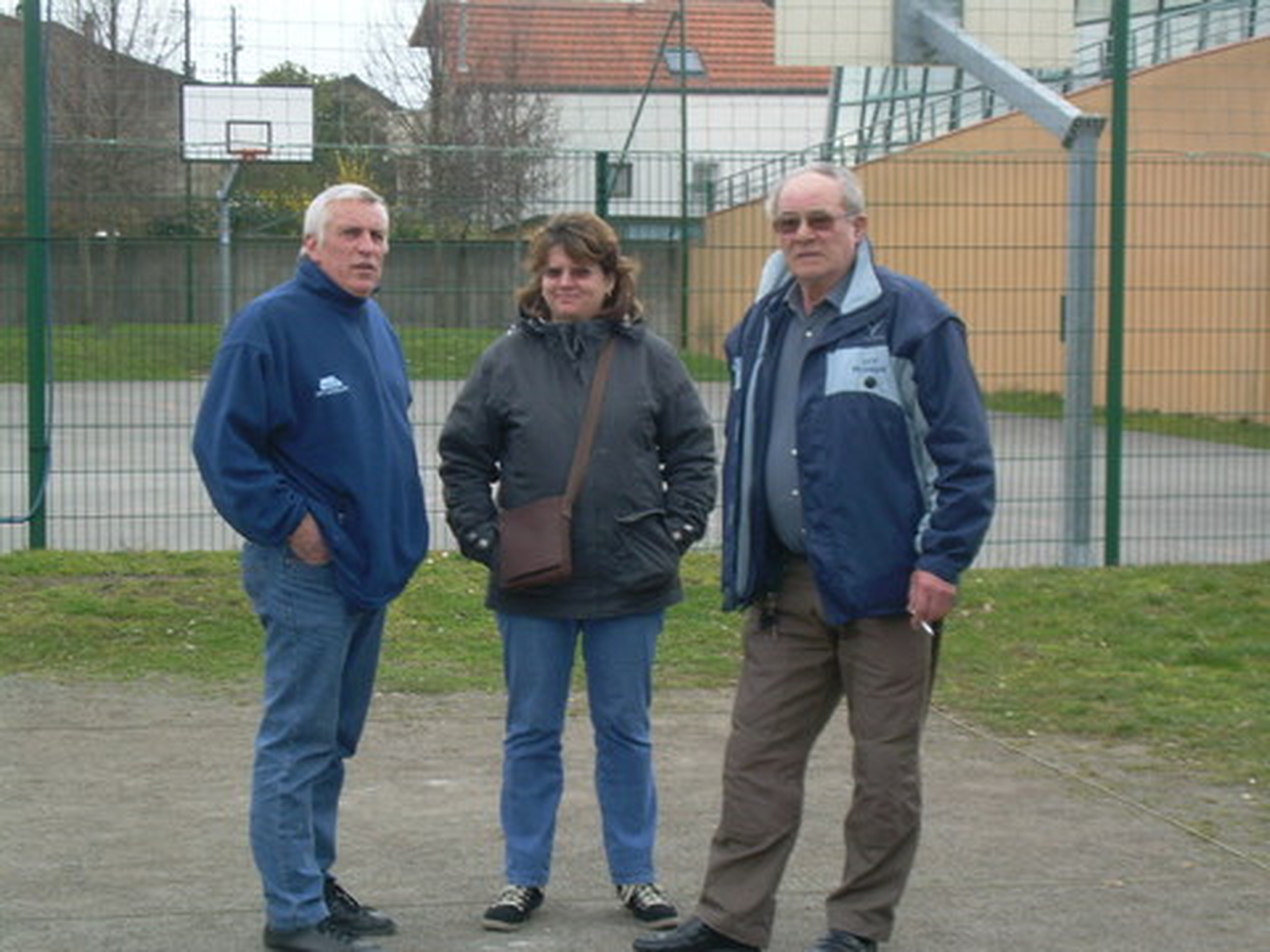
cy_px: 476
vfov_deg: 16.4
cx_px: 635
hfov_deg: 21.8
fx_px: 3302
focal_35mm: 90
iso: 50
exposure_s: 1/60
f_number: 4.3
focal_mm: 15.3
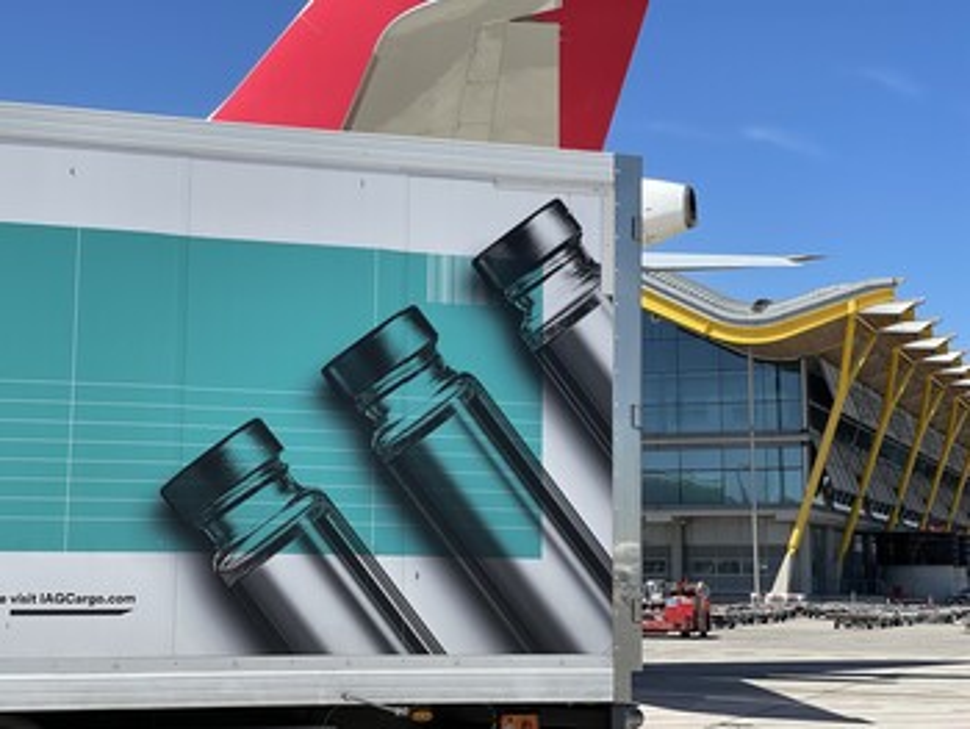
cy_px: 364
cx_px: 485
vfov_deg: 23.0
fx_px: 1795
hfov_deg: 30.2
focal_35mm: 64
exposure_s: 1/1085
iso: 20
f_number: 2.2
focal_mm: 7.5
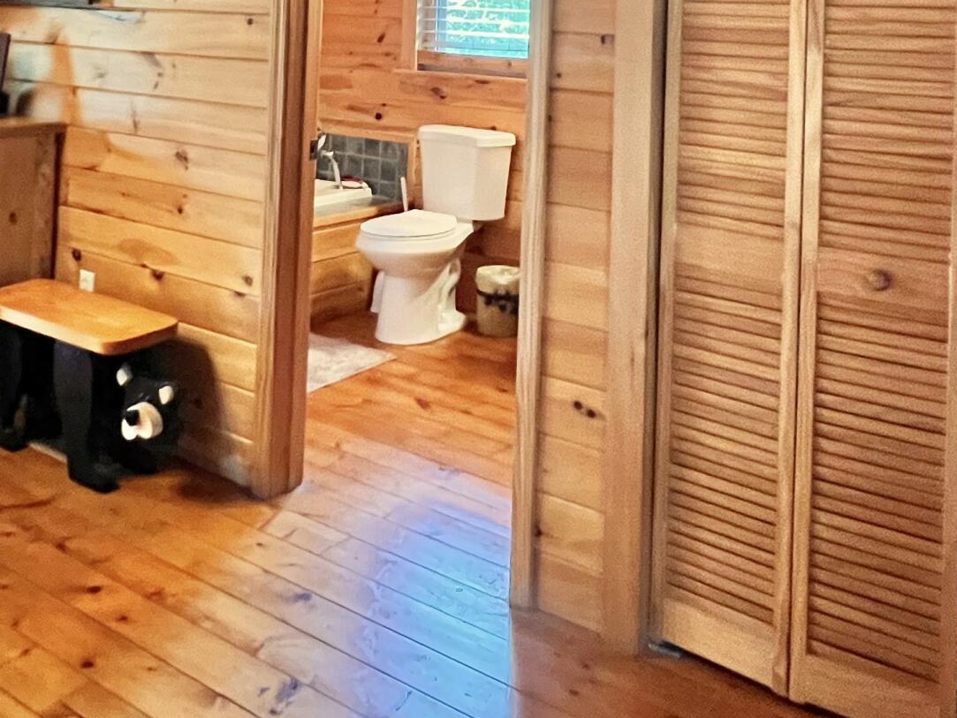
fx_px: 996
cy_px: -11
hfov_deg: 51.3
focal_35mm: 36
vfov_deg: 35.6
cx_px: 435
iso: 1000
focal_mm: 1.57
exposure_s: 1/40
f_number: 1.8
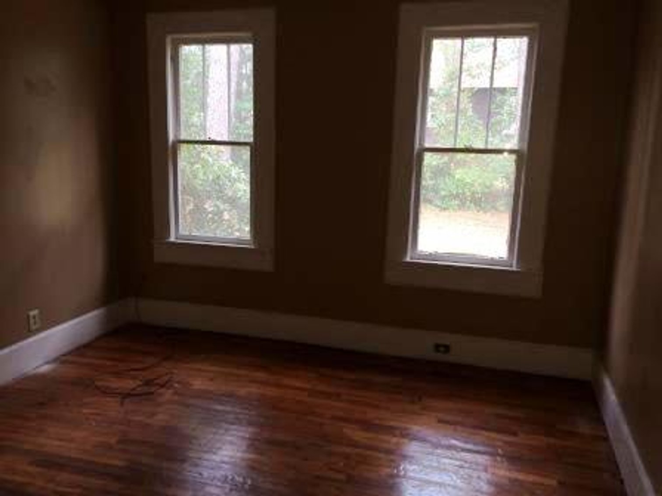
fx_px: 555
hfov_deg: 61.7
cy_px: 248
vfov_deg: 48.2
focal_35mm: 29
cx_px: 331
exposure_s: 1/30
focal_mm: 4.15
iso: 50
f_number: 2.2
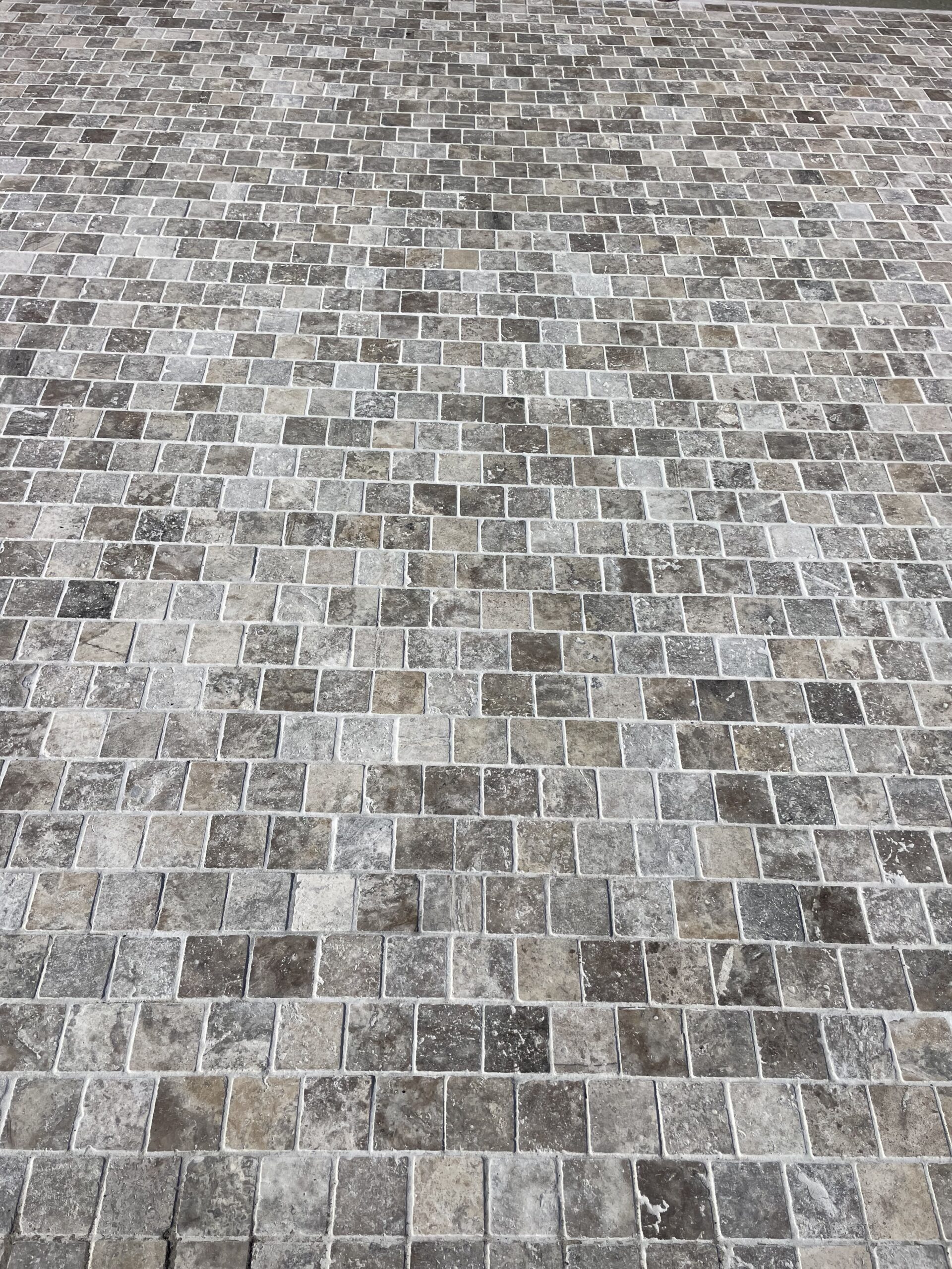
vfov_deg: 67.3
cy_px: 634
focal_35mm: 26
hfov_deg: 53.1
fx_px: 953
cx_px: 476
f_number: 1.6
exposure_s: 1/9091
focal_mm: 4.2
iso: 32
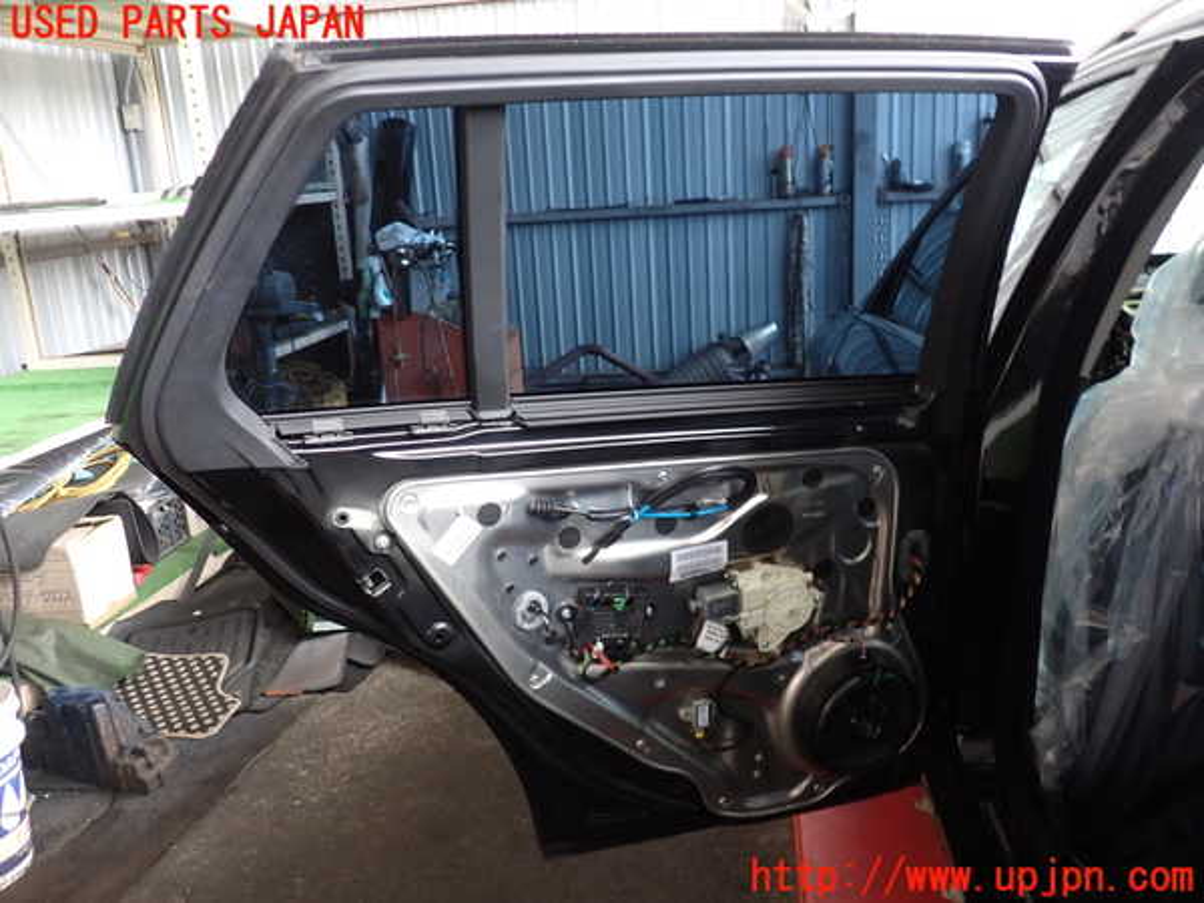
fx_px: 1043
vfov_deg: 46.8
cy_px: 452
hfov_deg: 60.0
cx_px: 602
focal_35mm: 30
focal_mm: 5.4
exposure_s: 1/50
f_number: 2.3
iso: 200
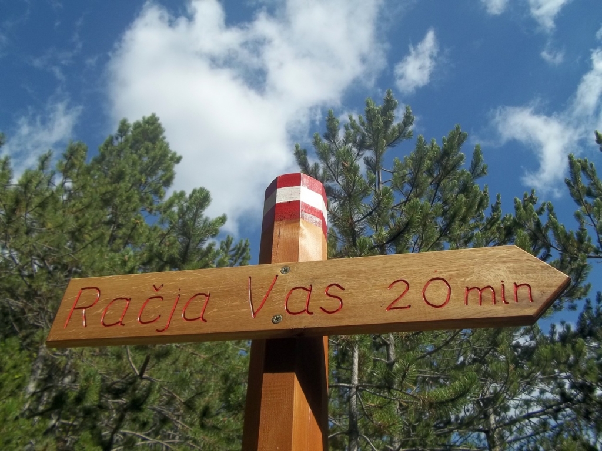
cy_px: 226
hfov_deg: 56.8
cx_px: 301
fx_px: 557
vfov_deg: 44.2
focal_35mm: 32
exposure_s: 1/160
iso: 64
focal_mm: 5.7
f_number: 8.8
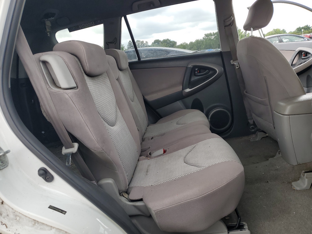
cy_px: 117
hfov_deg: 67.3
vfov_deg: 53.1
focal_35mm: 26
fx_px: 234
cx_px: 156
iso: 50
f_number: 1.5
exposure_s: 1/208
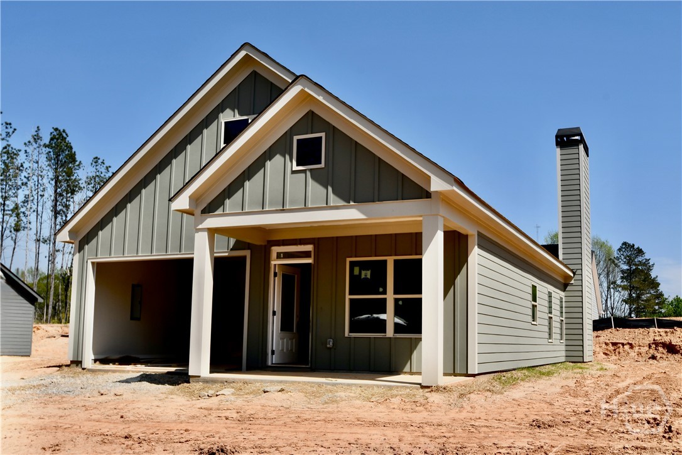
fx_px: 587
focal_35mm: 31
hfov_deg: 60.3
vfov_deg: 42.3
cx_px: 341
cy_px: 228
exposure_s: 1/250
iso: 100
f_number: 10
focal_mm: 21
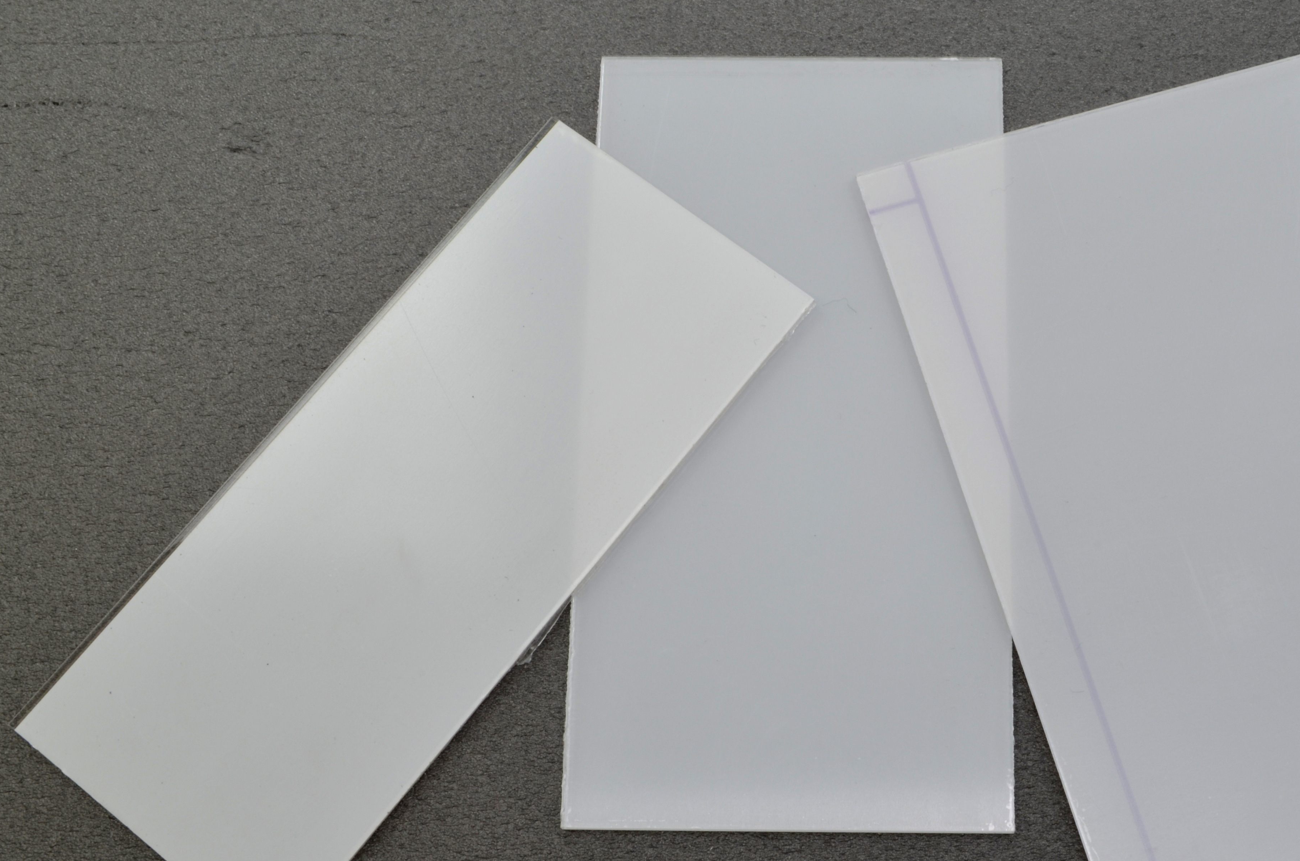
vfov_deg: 25.4
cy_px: 504
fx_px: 1910
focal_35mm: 53
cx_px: 830
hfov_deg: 37.3
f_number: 20
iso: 125
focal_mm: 26
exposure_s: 1/1.3
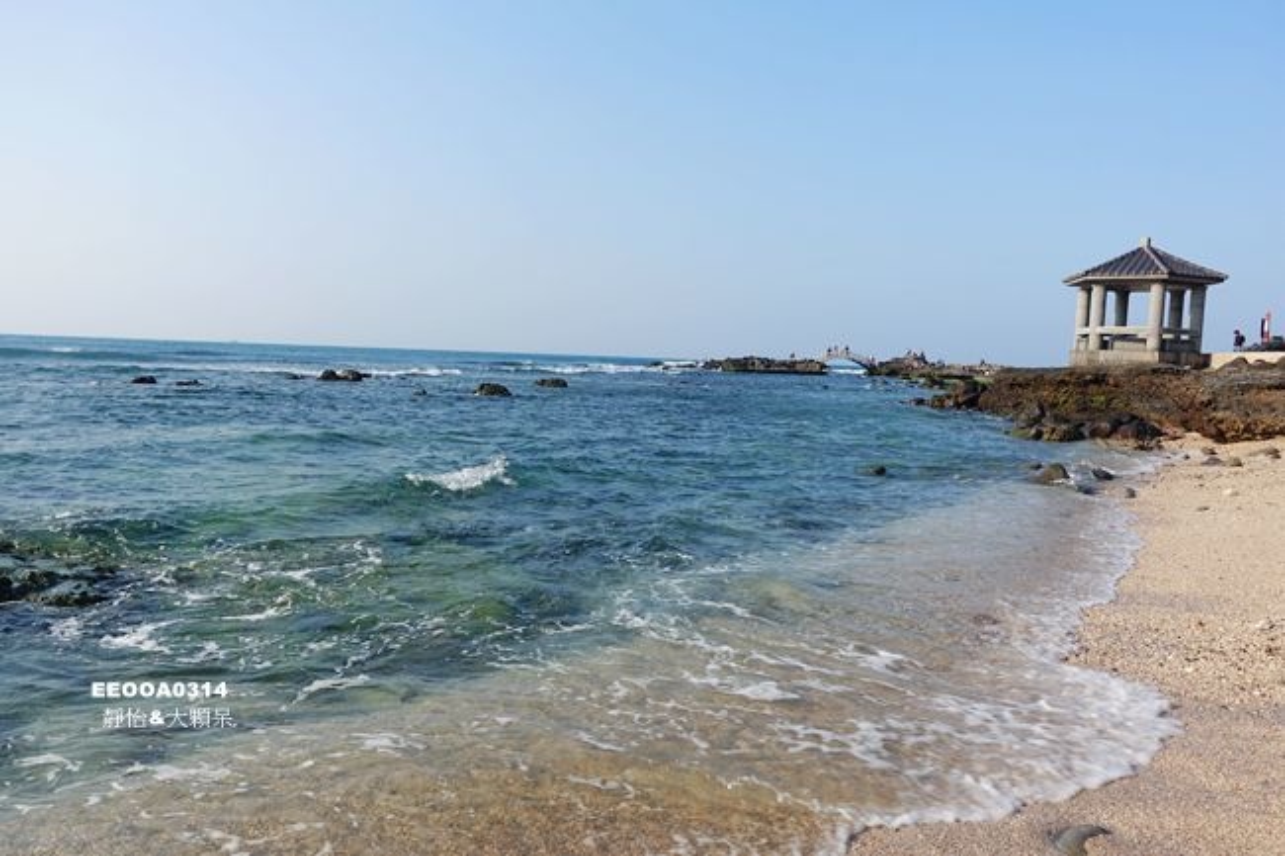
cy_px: 428
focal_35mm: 24
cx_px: 642
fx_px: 856
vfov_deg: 53.1
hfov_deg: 73.8
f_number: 4
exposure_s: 1/125
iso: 125
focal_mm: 8.8
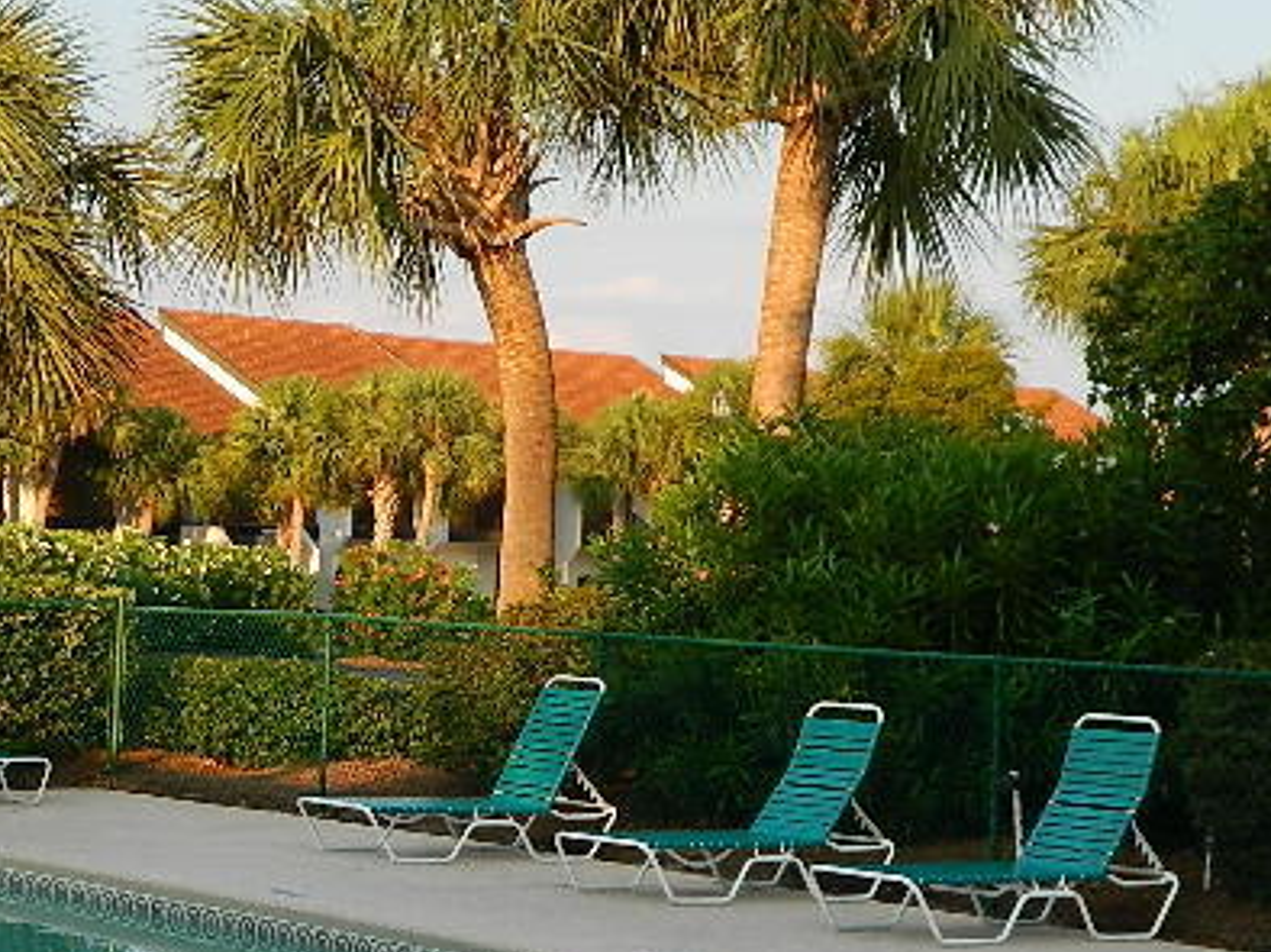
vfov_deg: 16.2
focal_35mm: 91
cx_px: 374
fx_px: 3339
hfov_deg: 21.4
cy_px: 613
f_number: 3.3
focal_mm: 6.2
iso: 80
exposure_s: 1/320
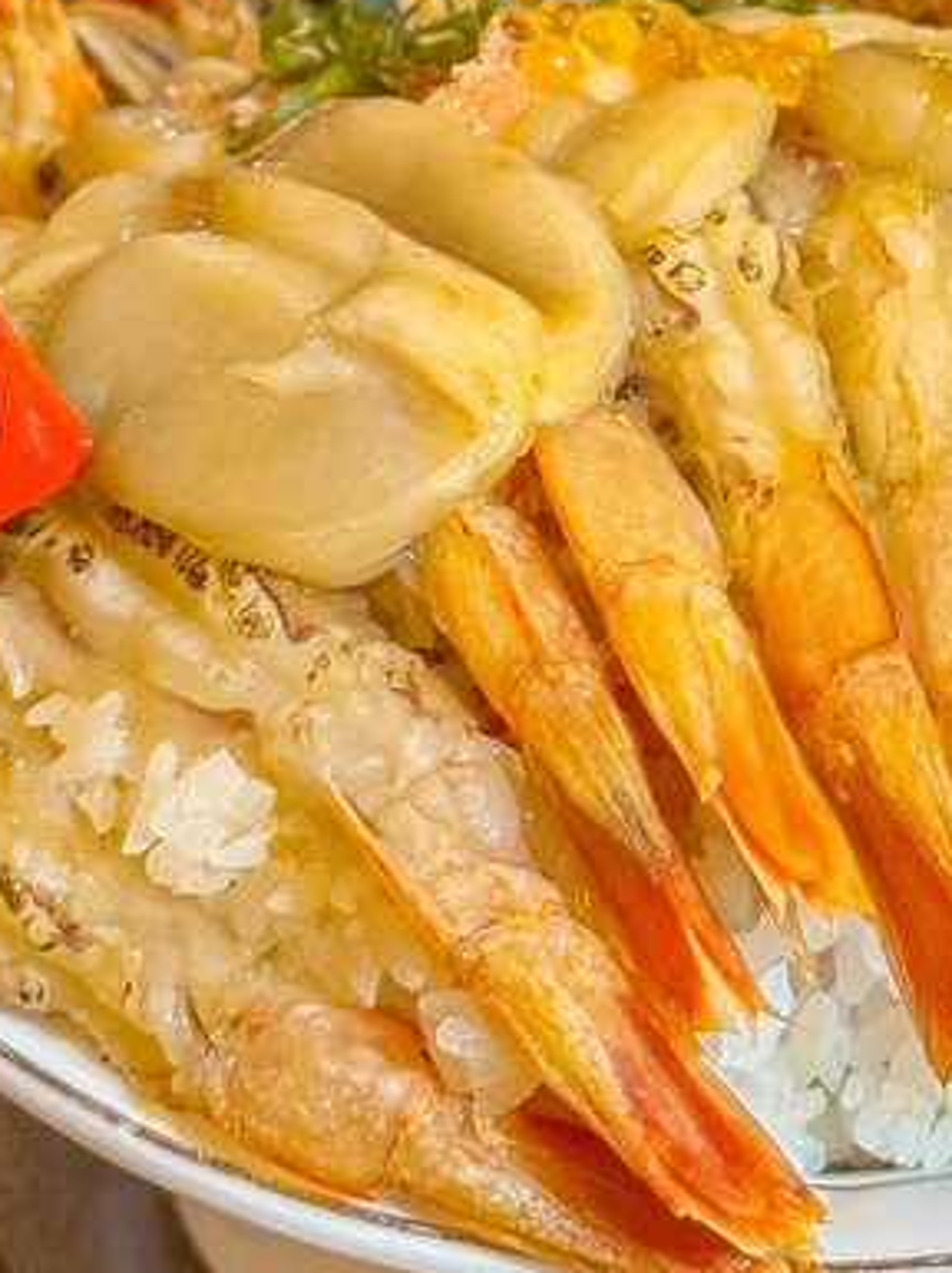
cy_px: 192
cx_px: 643
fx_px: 3893
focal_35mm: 106
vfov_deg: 18.3
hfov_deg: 13.9
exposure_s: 1/40
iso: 250
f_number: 1.8
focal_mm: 6.86
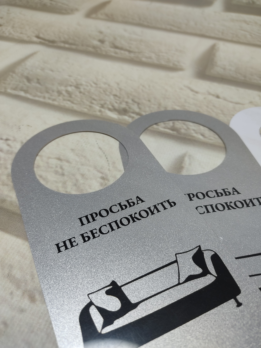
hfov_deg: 53.1
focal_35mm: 26
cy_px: 174
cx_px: 130
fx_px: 261
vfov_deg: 67.3
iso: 141
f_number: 1.79
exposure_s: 1/50
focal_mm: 4.74
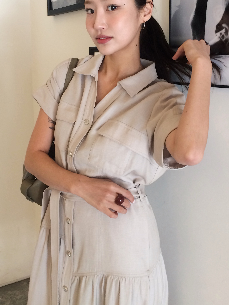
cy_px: 115
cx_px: 110
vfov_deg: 46.4
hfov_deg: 36.0
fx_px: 353
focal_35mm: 40
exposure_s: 1/30
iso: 80
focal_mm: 4.15
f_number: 2.2
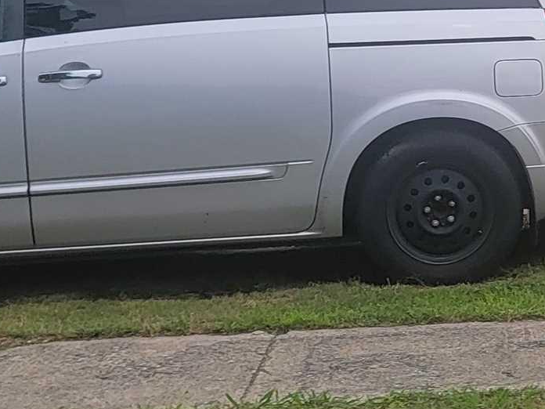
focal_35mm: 106
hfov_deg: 17.4
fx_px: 1669
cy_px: 114
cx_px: 703
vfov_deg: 13.9
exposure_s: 1/450
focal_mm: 6.7
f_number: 1.8
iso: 16
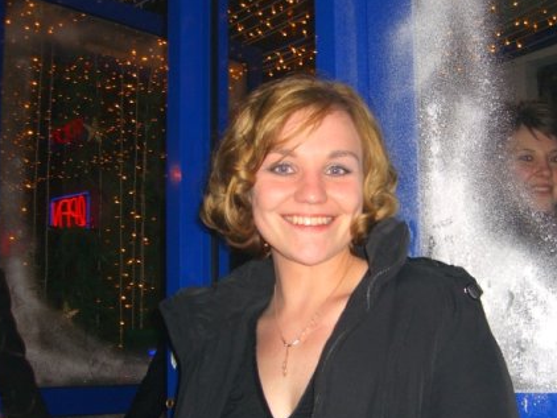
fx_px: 869
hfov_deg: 35.4
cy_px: 289
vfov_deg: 26.9
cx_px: 342
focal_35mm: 54
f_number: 2.8
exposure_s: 1/60
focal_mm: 7.9
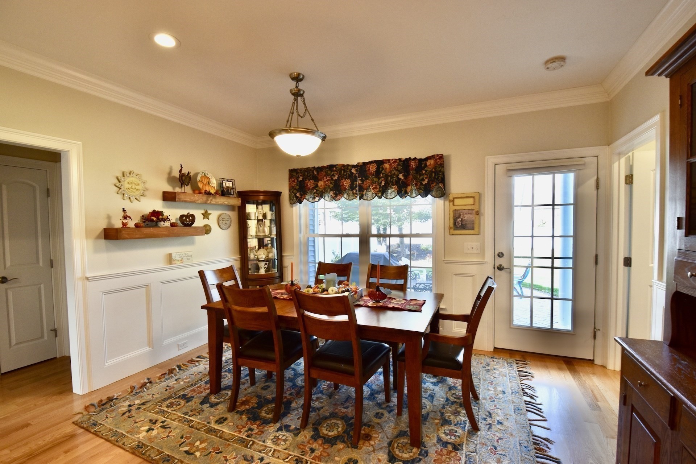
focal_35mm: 15
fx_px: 290
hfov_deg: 100.4
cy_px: 232
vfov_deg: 77.3
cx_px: 348
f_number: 6.3
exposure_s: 1/30
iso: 320
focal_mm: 10
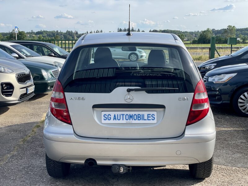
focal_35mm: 52
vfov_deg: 28.0
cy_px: 93
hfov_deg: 36.8
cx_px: 124
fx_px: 373
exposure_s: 1/1170
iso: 32
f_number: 2
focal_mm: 6
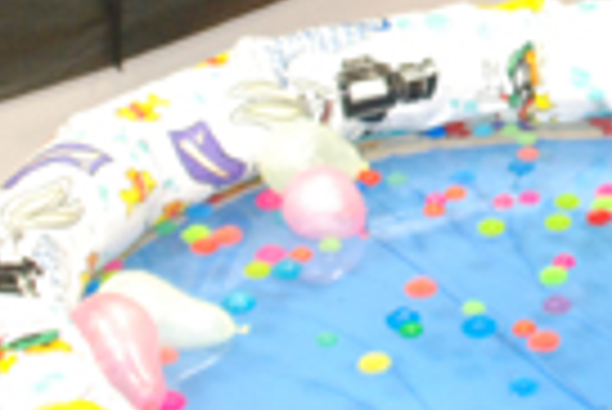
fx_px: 3148
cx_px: 864
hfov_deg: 10.8
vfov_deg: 7.4
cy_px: -131
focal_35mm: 185
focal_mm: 28
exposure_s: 1/80
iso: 1600
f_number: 3.5
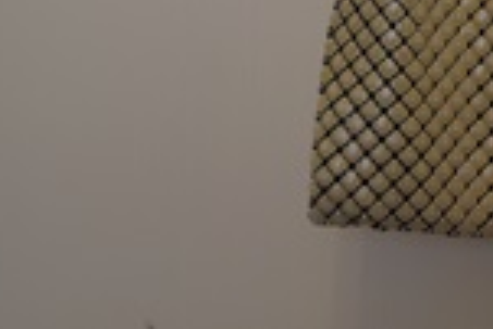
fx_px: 1631
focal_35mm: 119
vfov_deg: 11.2
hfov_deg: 16.4
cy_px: -101
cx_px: 604
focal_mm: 30
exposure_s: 1/60
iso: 250
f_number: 4.5
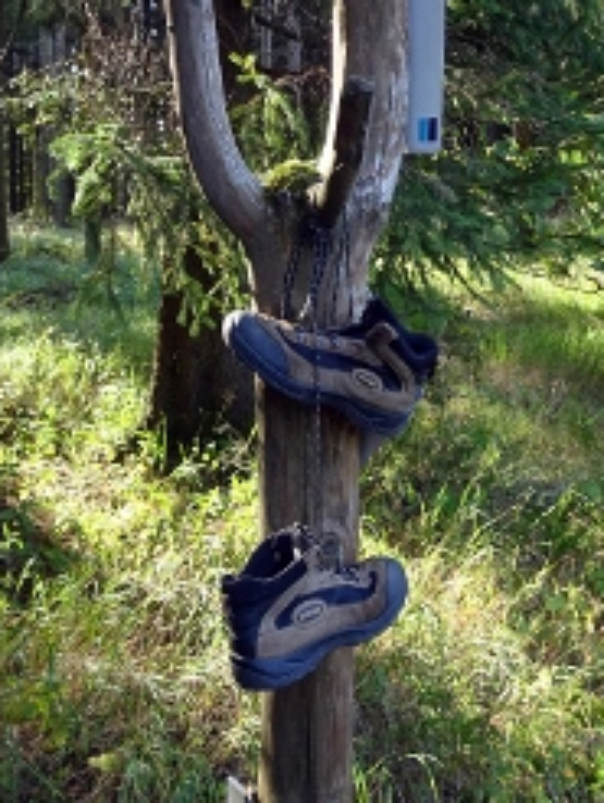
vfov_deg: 46.8
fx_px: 906
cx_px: 362
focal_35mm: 39
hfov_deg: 36.7
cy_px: 248
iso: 80
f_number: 3.5
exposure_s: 1/60
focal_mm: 4.12
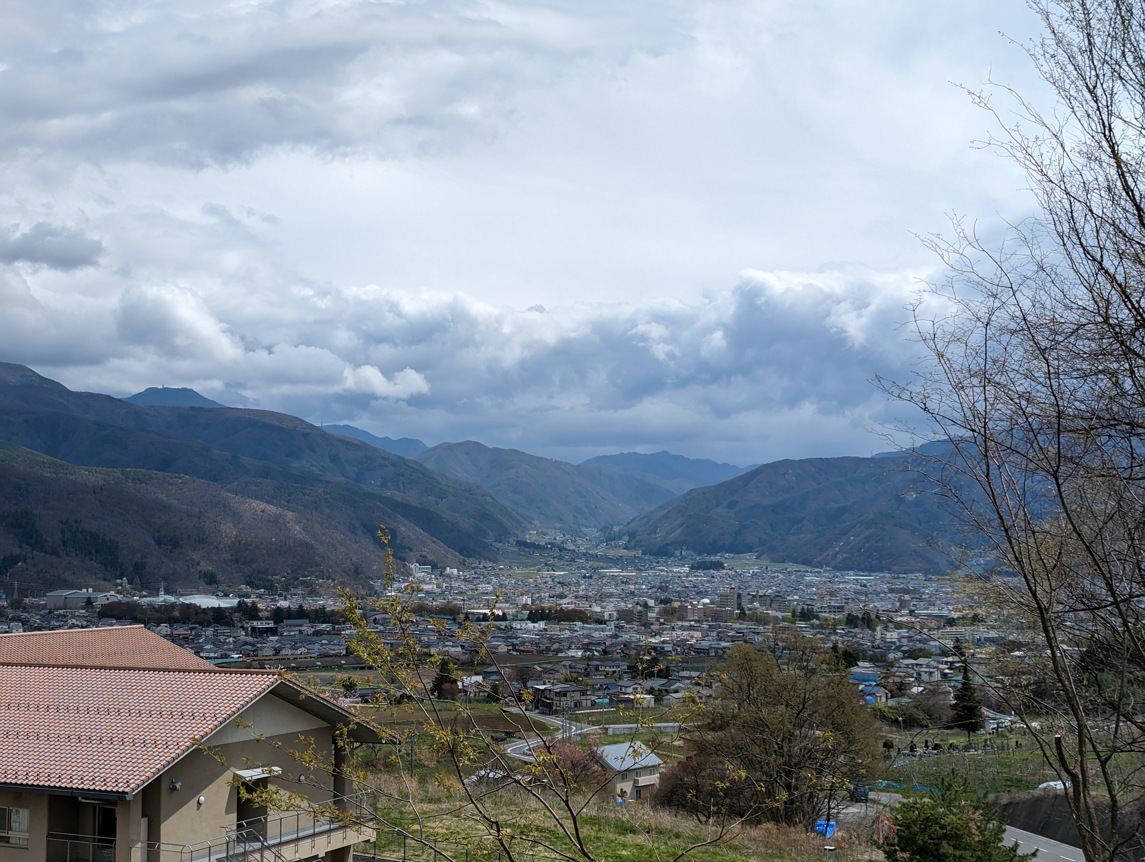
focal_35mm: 48
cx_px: 572
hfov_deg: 39.6
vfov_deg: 30.3
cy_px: 431
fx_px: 1590
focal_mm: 6.81
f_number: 1.85
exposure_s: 1/4464
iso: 55
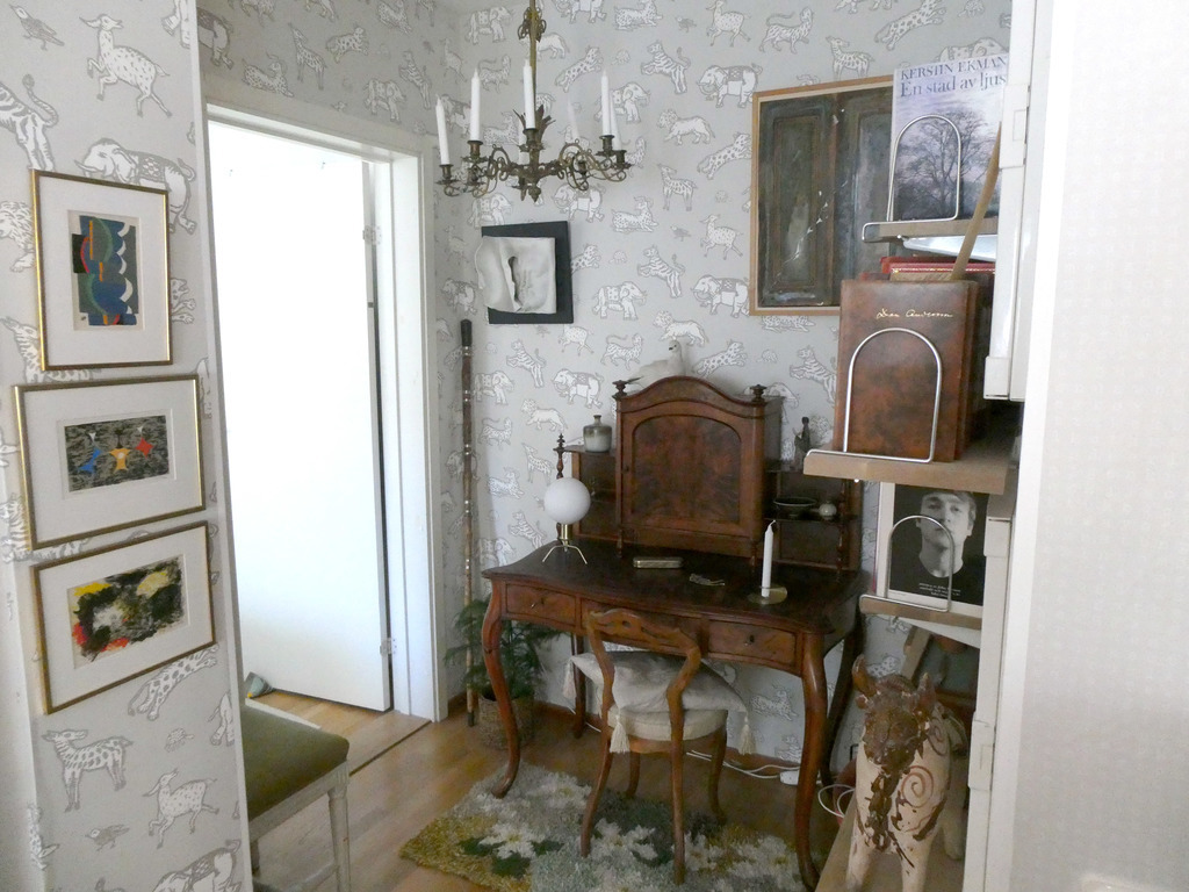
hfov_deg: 71.6
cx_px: 594
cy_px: 446
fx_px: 824
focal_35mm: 24
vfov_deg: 56.8
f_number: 3.3
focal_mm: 4.3
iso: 800
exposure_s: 1/100
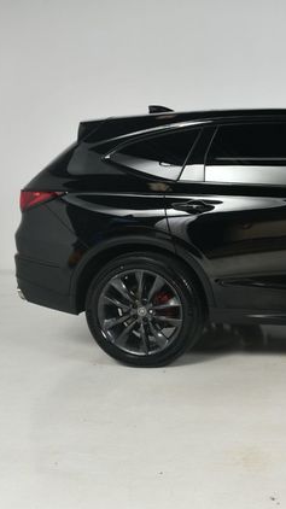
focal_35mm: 54
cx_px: 358
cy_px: 256
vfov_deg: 38.5
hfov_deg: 20.5
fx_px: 729
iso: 100
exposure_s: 1/160
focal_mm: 23
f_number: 10
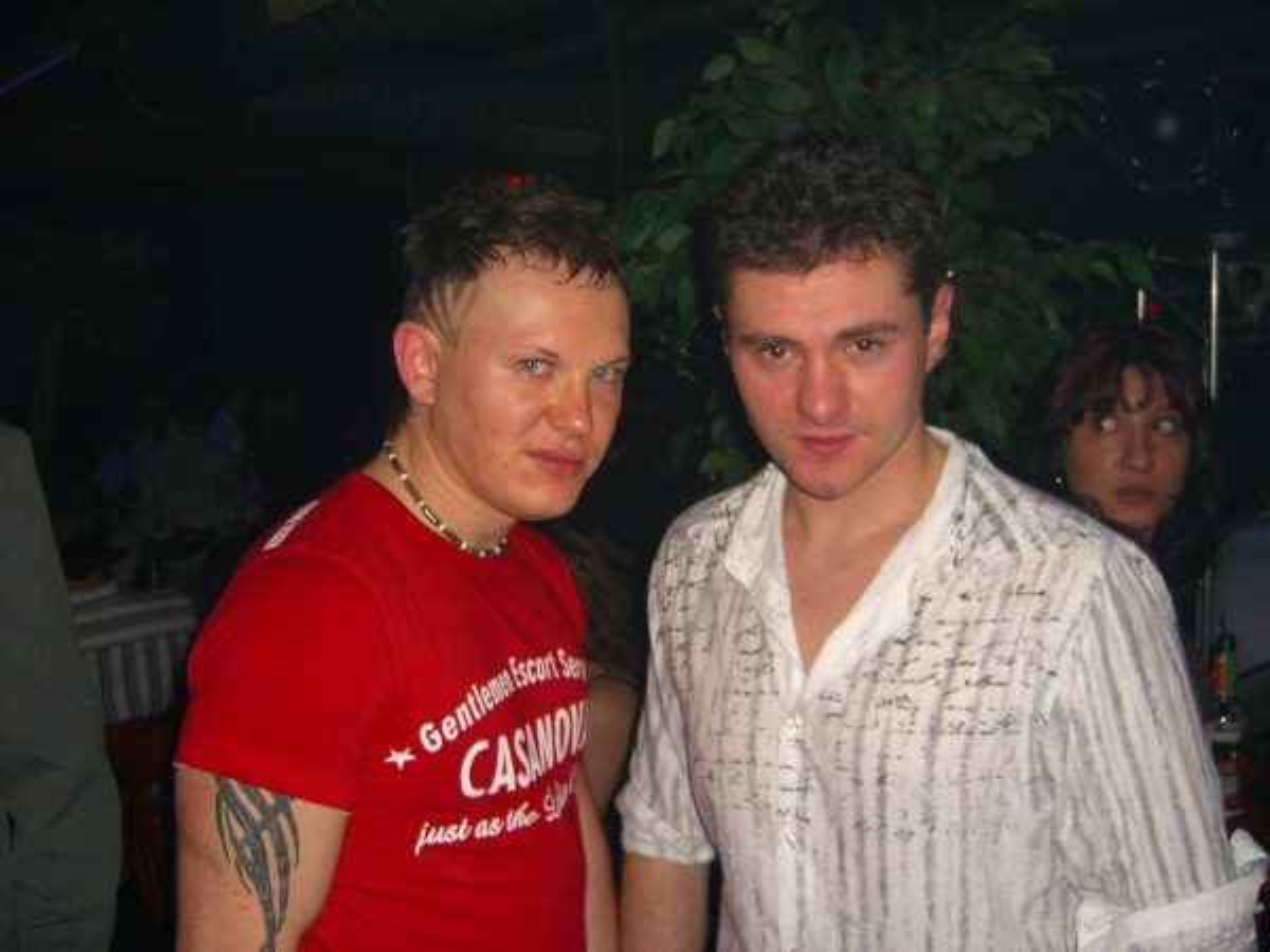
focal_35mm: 38
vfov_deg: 37.7
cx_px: 635
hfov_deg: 49.0
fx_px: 1394
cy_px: 476
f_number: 2.8
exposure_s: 1/60
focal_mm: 7.9
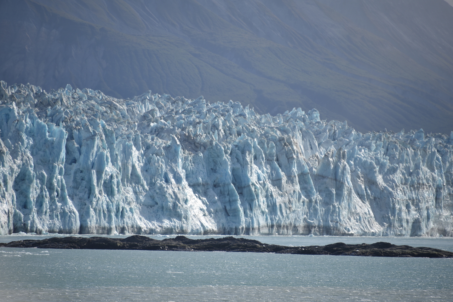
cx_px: 226
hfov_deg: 6.9
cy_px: 151
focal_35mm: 300
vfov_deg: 4.6
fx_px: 3776
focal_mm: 300
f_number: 6.3
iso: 100
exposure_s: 1/640
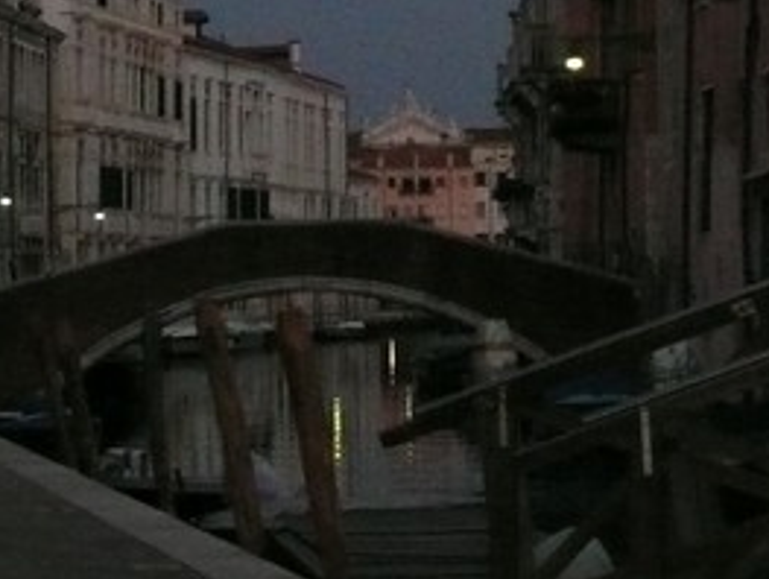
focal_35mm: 167
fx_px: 3715
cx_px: 696
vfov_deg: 8.9
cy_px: 79
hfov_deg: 11.7
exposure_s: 1/30
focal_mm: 9.1
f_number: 4.3
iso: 640
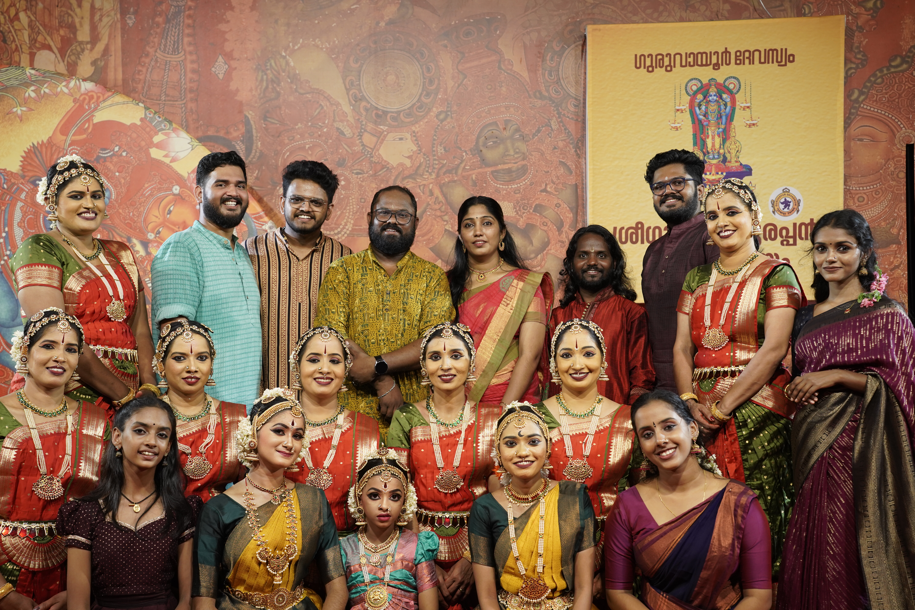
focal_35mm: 50
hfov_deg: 39.6
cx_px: 458
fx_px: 1271
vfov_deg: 27.0
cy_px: 305
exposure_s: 1/100
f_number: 4
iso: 1000
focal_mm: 50
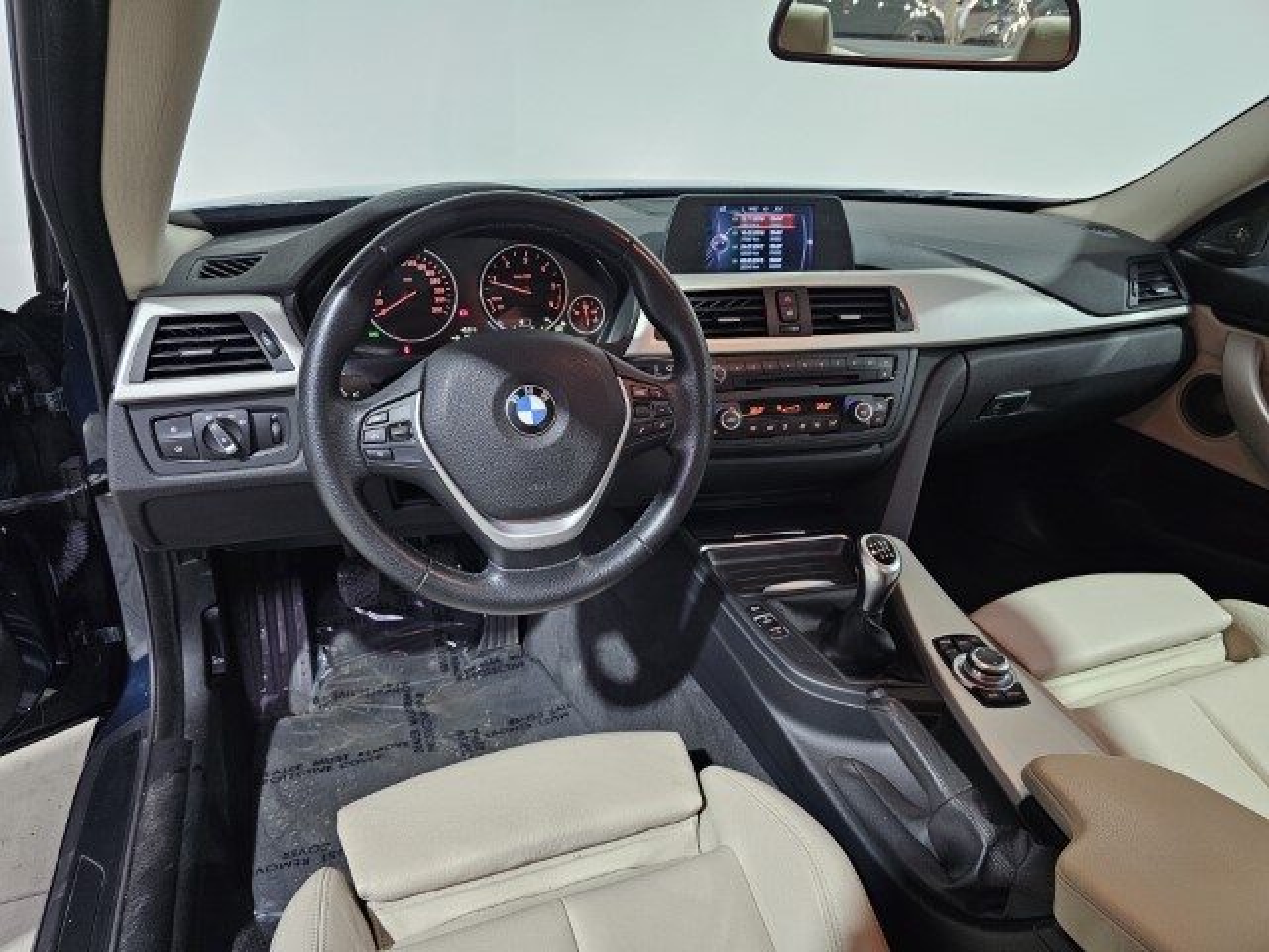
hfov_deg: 73.9
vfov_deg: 58.9
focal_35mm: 23
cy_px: 476
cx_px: 634
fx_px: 843
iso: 500
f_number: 1.7
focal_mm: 6.3
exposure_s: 1/100
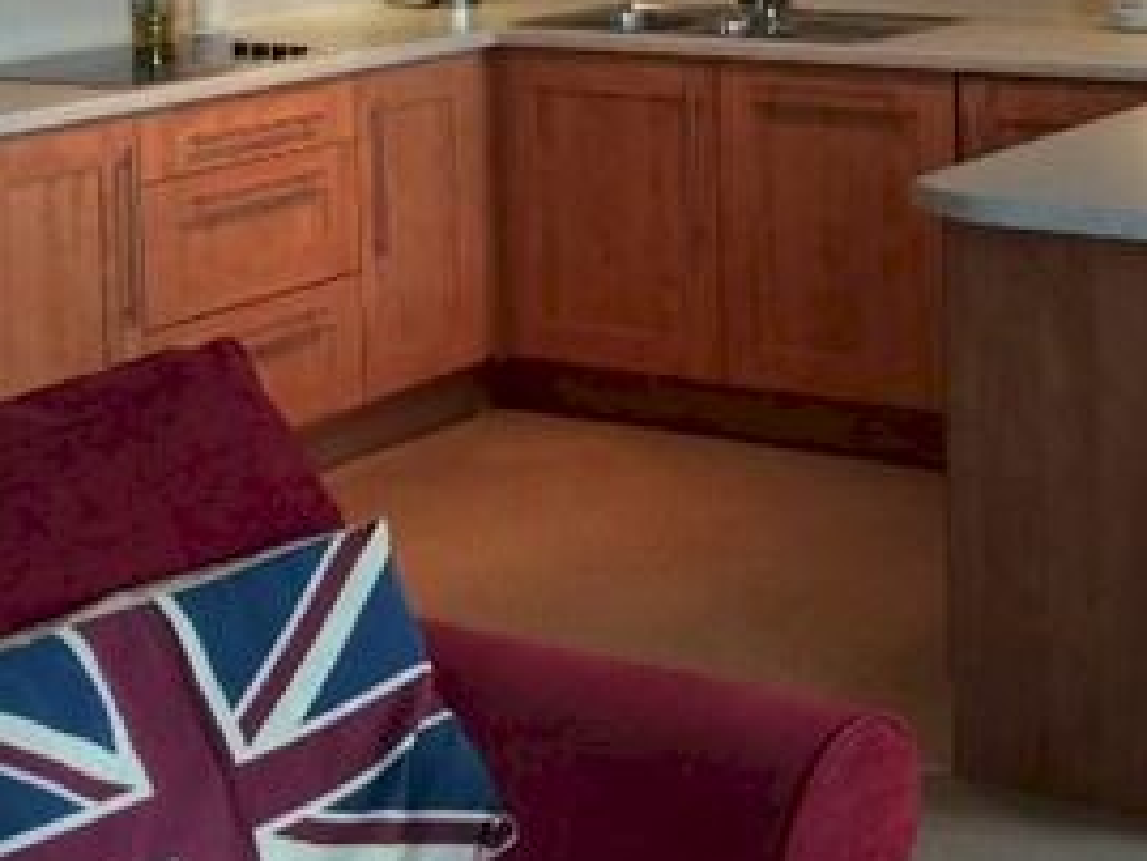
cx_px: 942
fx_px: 2586
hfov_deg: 24.5
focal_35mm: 78
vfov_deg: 18.2
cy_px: -109
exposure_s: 1/30
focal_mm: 4.12
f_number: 2.2
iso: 80
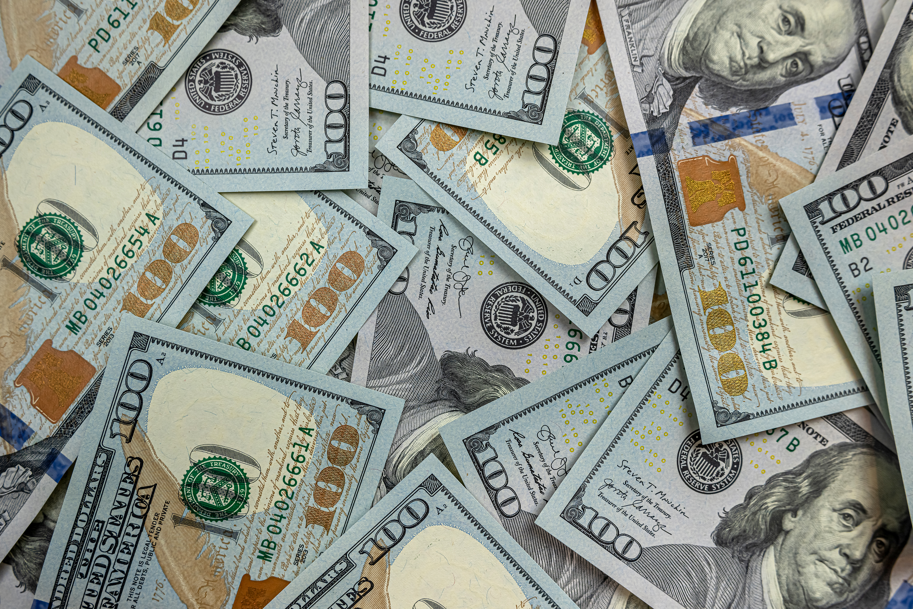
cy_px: 304
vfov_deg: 37.9
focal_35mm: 35
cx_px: 456
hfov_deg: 54.4
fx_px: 888
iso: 320
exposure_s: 1/125
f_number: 6.3
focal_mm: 35
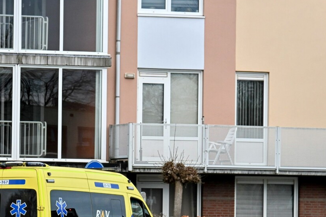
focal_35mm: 292
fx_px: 2646
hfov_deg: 7.0
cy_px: 206
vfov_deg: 4.7
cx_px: 75
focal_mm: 125
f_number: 6.3
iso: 1000
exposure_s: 1/160
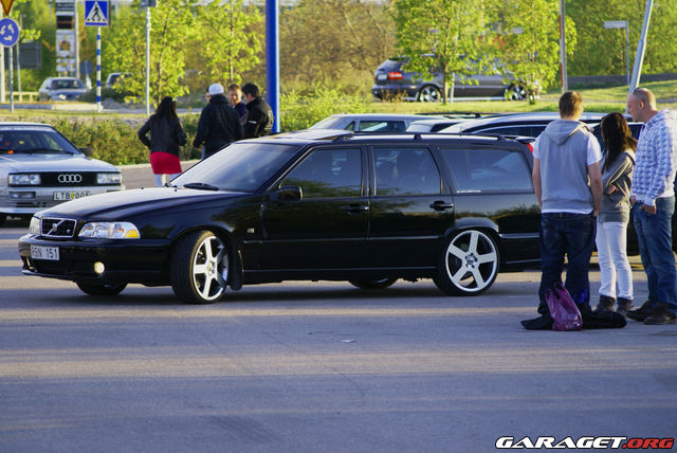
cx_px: 338
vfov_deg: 6.8
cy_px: 226
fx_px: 3811
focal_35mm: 202
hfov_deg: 10.2
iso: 125
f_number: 4.5
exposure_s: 1/250
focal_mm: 135
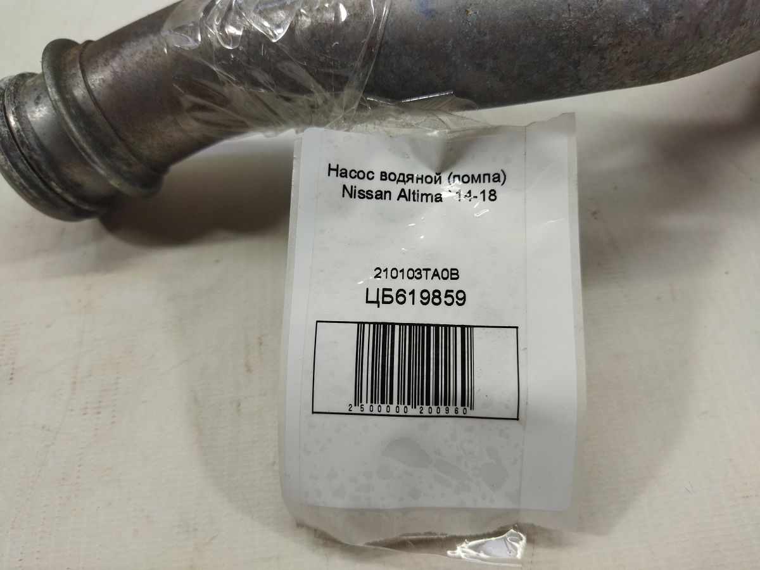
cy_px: 285
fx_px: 593
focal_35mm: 27
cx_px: 380
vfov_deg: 51.4
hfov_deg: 65.3
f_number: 1.79
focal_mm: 4.71
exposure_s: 1/146
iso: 100
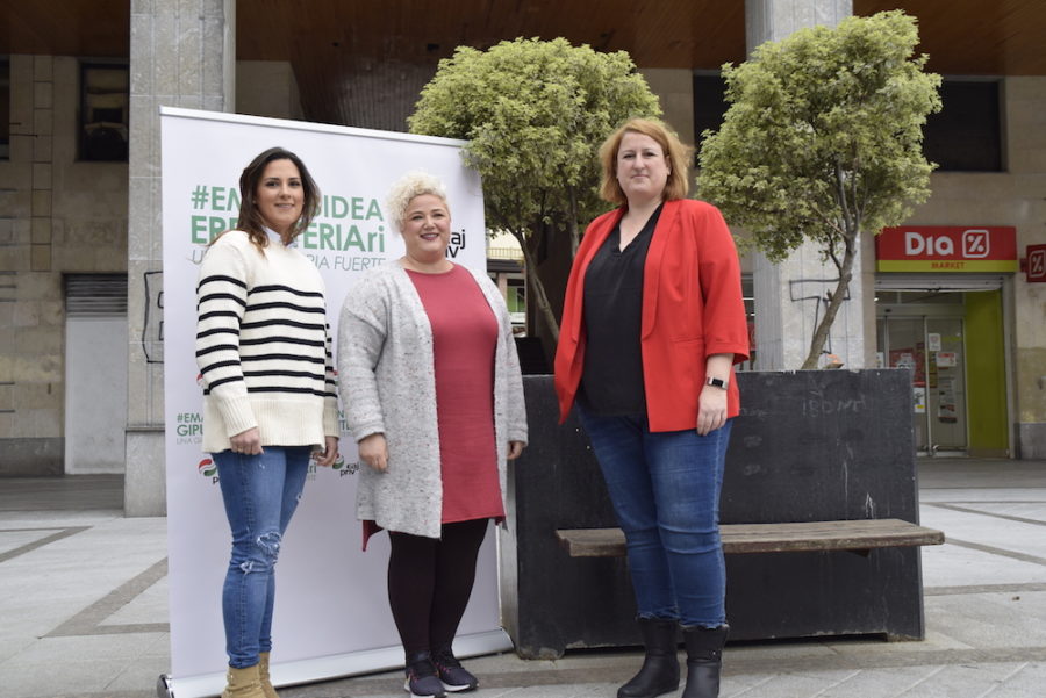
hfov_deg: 51.3
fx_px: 1090
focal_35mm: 38
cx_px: 523
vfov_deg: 35.5
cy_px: 349
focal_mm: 25
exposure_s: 1/200
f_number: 7.1
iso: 400
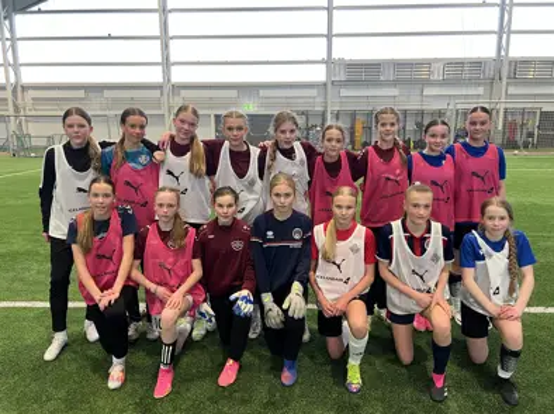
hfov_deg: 67.4
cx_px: 277
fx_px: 415
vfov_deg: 52.9
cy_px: 207
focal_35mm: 26
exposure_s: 1/60
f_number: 1.5
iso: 125
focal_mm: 5.7
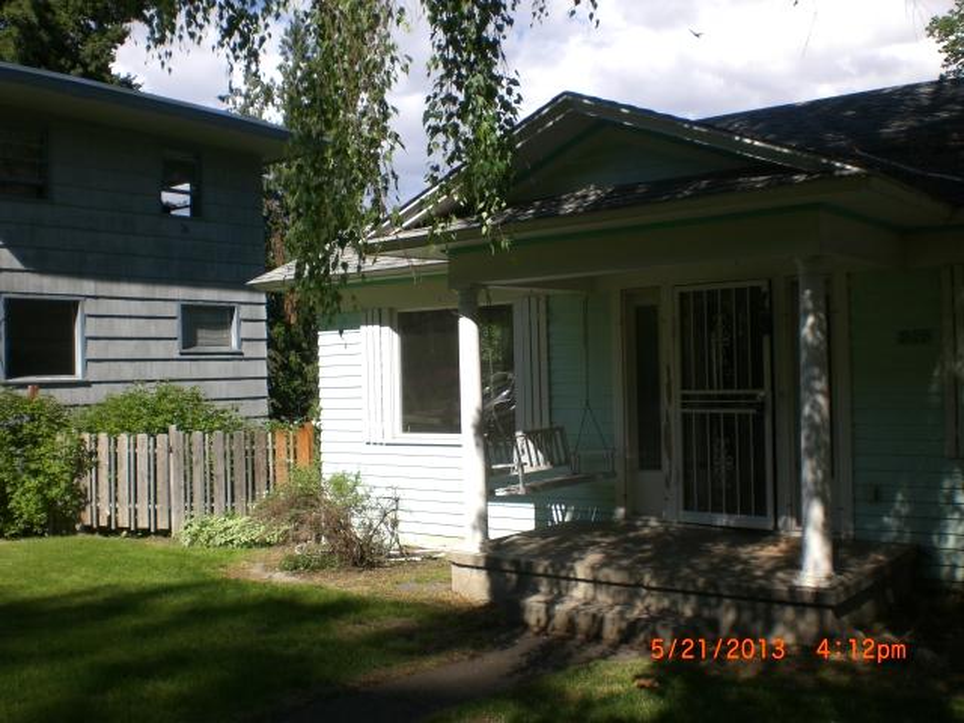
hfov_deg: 49.0
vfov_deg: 37.7
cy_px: 362
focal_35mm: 38
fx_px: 1058
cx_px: 482
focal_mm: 6.3
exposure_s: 1/400
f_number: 4.4
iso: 50
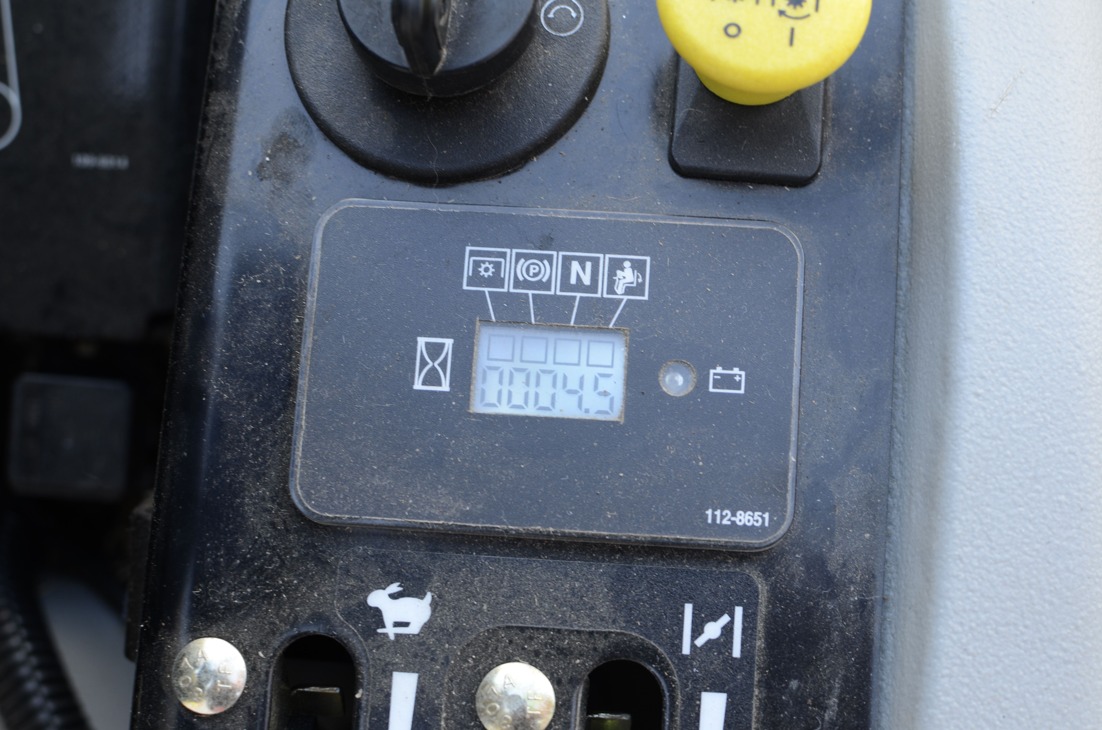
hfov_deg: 37.9
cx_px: 551
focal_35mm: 52
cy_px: 365
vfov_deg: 25.6
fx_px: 1604
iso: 125
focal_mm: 35
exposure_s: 1/30
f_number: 4.5
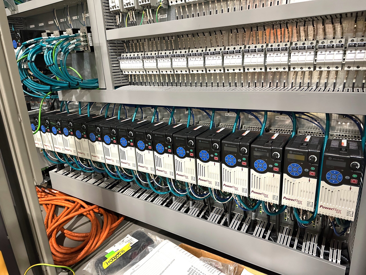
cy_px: 138
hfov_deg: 71.6
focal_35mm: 24
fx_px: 254
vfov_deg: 56.8
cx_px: 183
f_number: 1.78
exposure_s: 1/40
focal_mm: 6.86
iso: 800
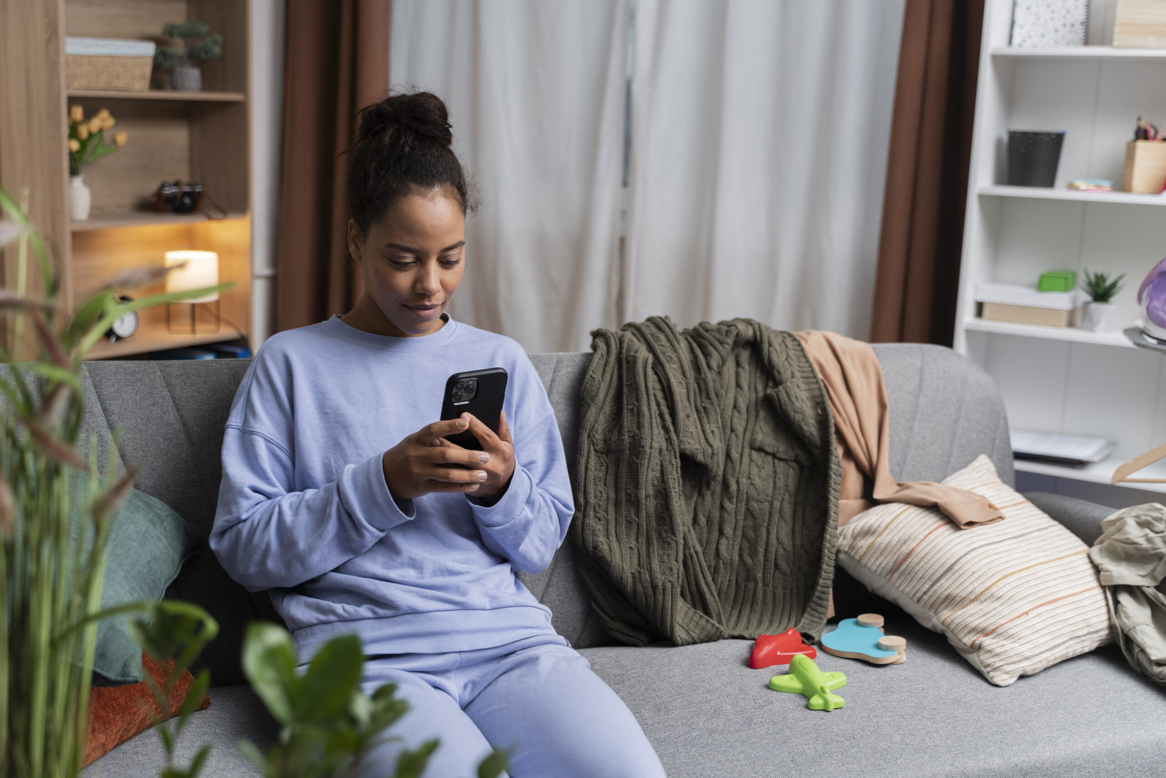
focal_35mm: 43
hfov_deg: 45.4
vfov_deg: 31.2
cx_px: 583
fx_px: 1393
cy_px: 389
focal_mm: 43
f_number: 2.8
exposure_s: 1/160
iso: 200
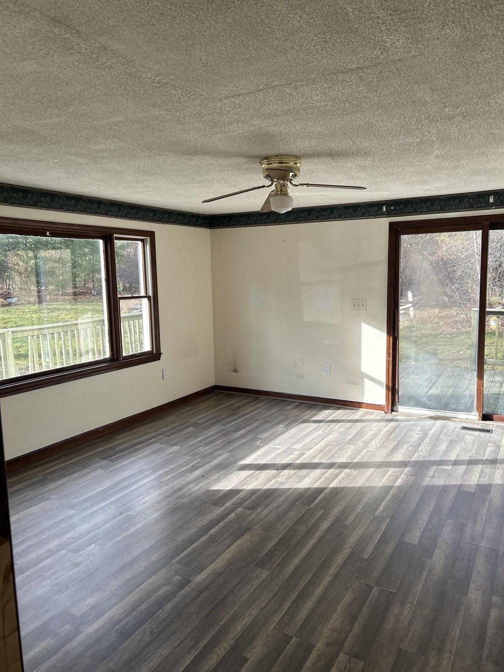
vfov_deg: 67.3
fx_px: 505
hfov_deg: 53.1
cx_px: 252
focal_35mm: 26
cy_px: 336
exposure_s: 1/300
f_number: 1.5
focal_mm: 5.7
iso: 50
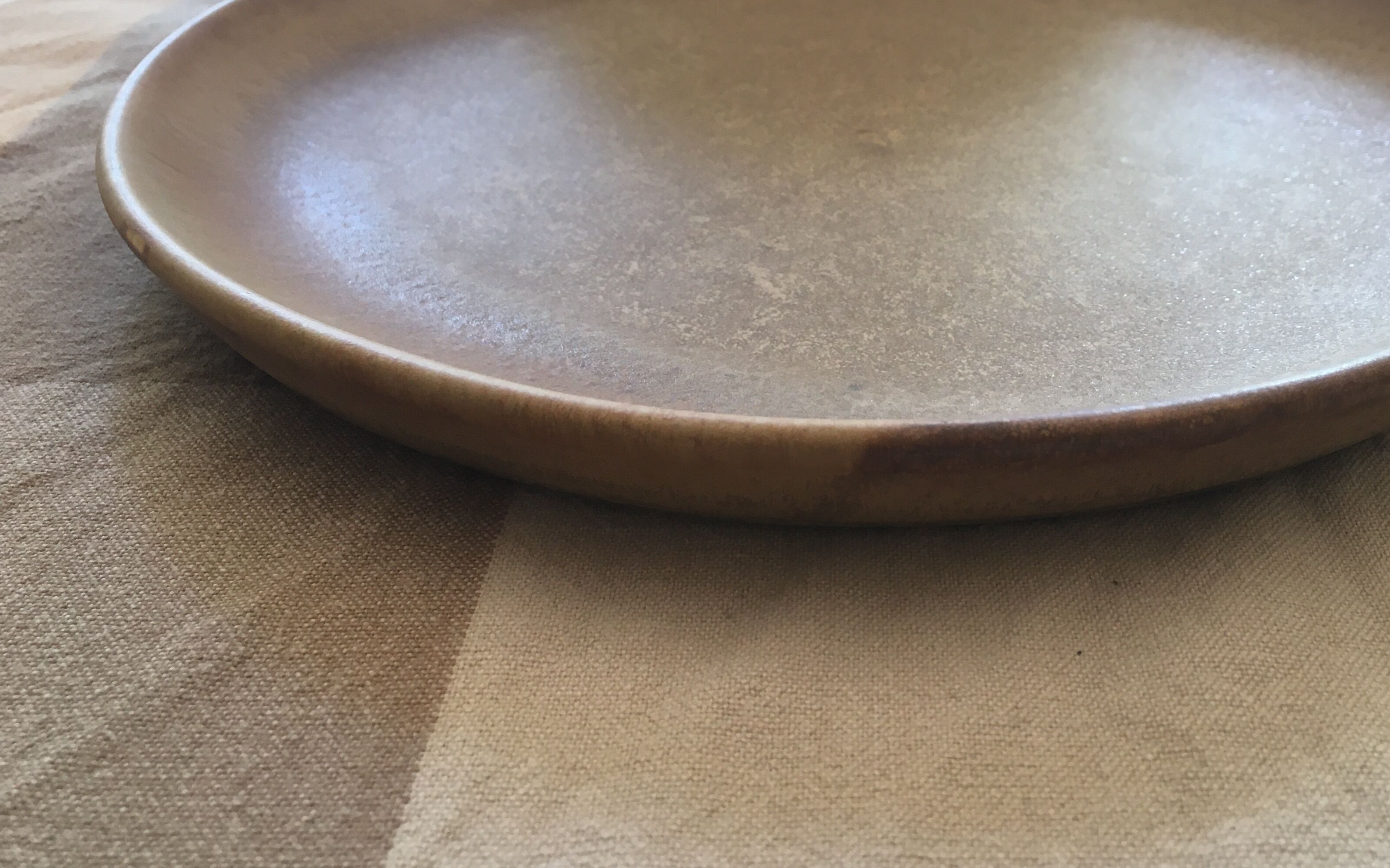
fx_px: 1477
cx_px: 852
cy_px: 377
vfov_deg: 32.7
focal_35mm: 39
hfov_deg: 50.0
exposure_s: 1/33
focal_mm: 4.15
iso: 40
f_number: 2.2
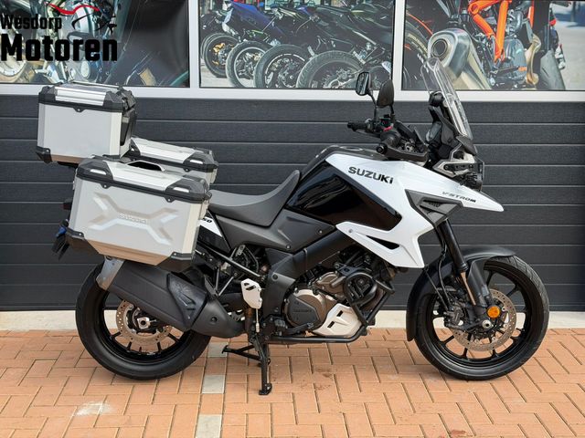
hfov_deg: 39.7
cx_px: 292
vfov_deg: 30.3
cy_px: 219
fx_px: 811
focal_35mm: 48
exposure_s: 1/2088
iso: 80
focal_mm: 6.76
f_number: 1.78
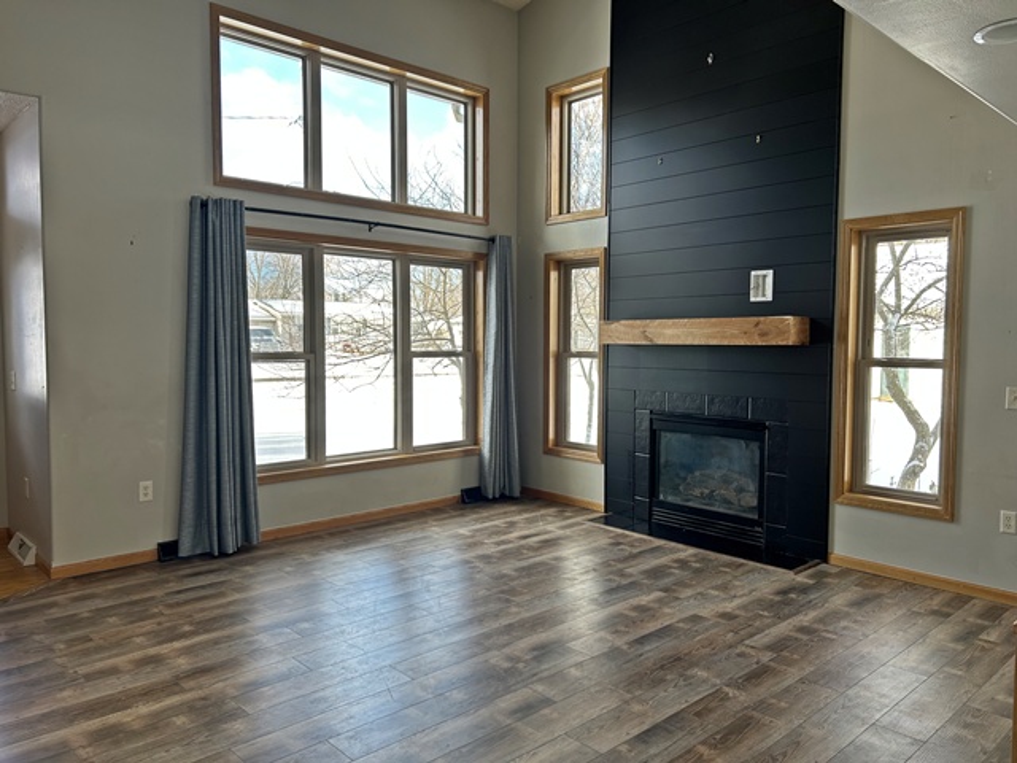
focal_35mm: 26
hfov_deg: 67.3
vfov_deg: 53.1
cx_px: 508
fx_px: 764
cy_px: 382
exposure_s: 1/121
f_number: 1.5
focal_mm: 5.7
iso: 32
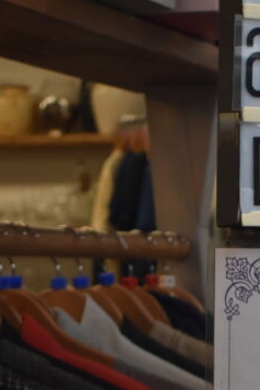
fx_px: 1445
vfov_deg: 15.4
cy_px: 196
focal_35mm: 133
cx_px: 368
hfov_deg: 10.0
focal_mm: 31
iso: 800
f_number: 4.2
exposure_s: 1/160
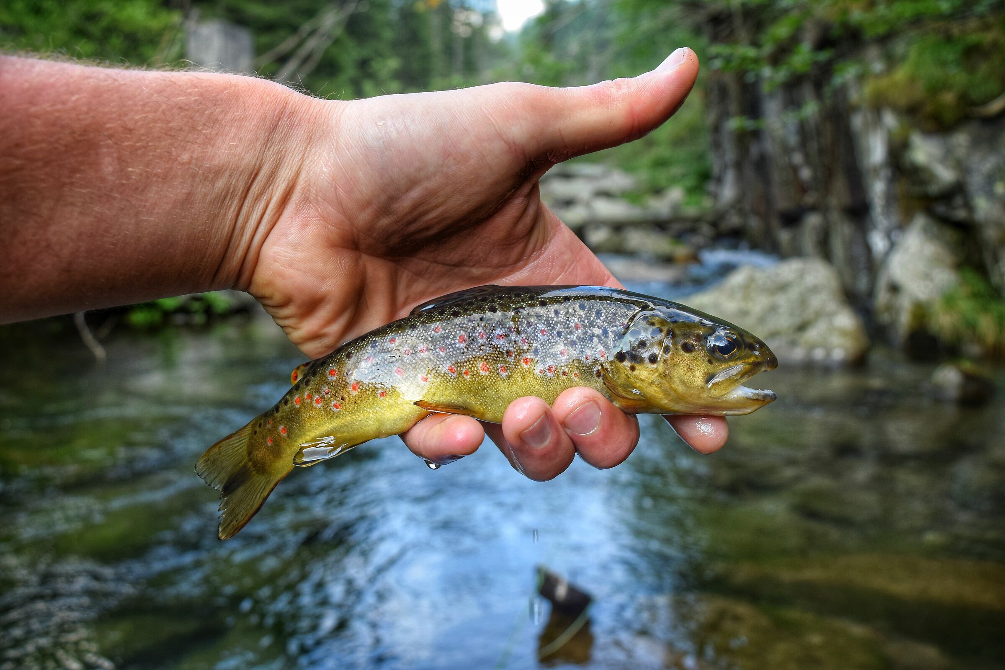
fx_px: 921
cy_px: 335
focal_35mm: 33
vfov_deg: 40.0
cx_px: 502
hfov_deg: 57.2
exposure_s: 1/125
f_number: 5.6
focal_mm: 22
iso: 400
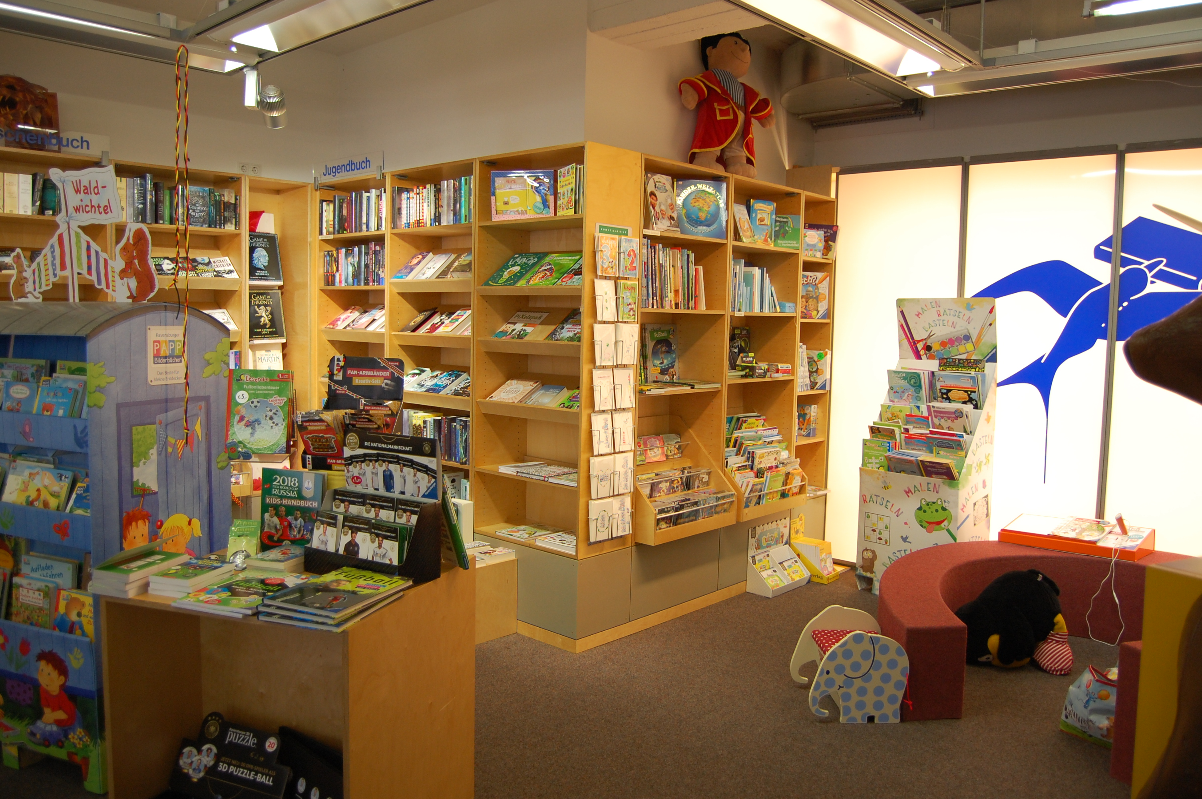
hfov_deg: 67.4
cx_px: 601
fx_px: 901
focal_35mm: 27
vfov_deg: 47.8
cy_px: 400
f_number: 3.5
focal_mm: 18
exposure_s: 1/50
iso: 400
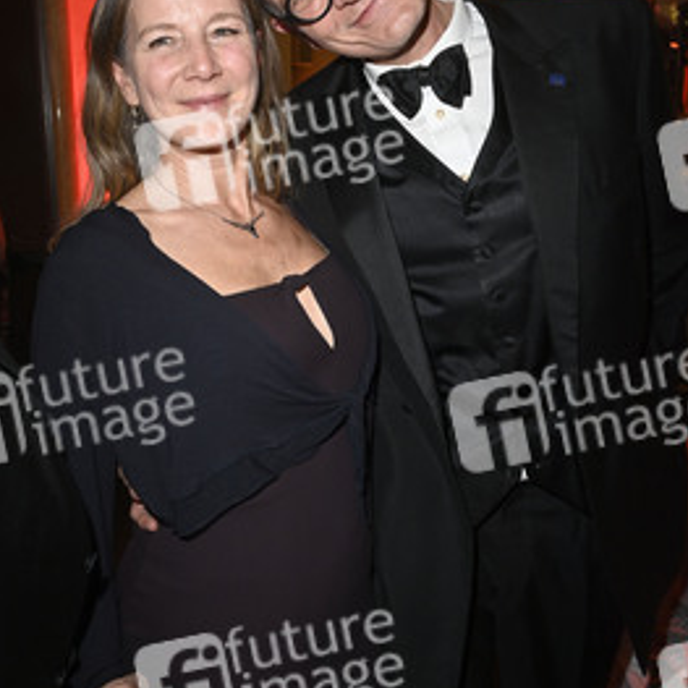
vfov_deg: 52.2
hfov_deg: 52.5
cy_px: 280
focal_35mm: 31
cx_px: 345
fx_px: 697
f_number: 5.6
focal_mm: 24
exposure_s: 1/100
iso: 2000
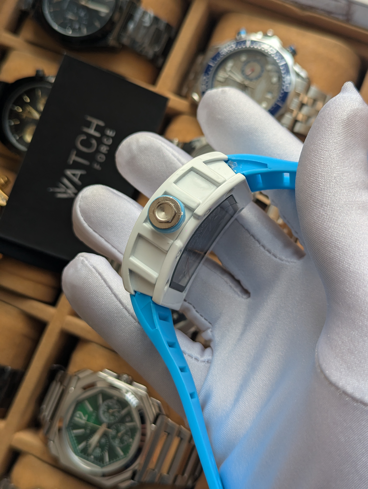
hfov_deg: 30.3
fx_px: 679
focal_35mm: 48
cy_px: 244
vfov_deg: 39.6
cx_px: 184
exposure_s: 1/429
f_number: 1.85
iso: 43
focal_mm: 6.81
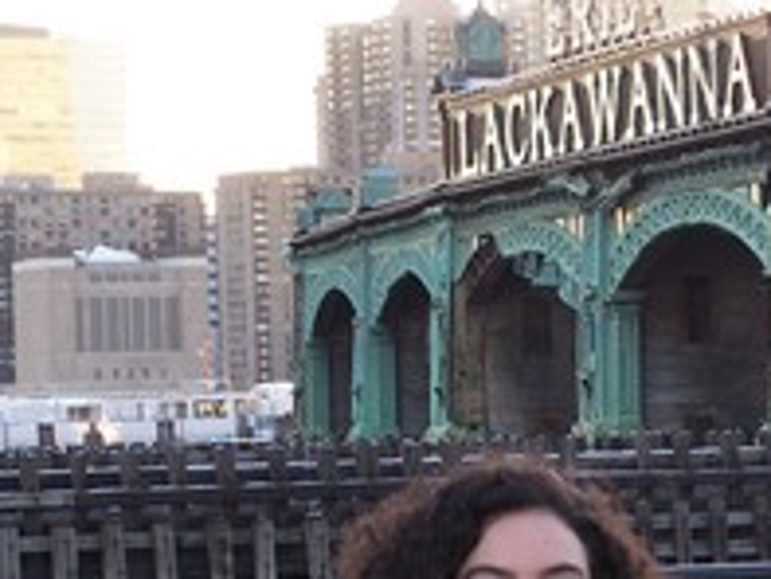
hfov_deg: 8.2
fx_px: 5349
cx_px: 567
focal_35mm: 240
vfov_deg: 6.2
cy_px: 493
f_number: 3.2
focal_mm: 17.5
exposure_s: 1/80
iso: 80
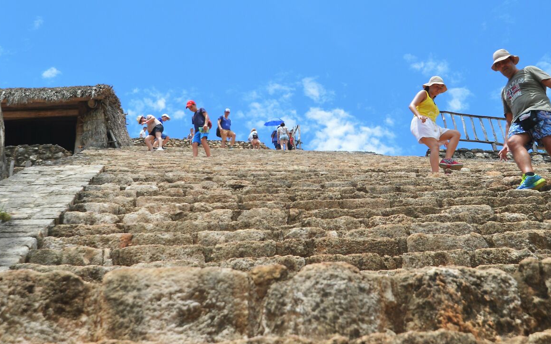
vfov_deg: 20.4
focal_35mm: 63
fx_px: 946
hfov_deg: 32.5
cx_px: 274
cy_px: 75
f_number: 8
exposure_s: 1/250
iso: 100
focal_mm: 20
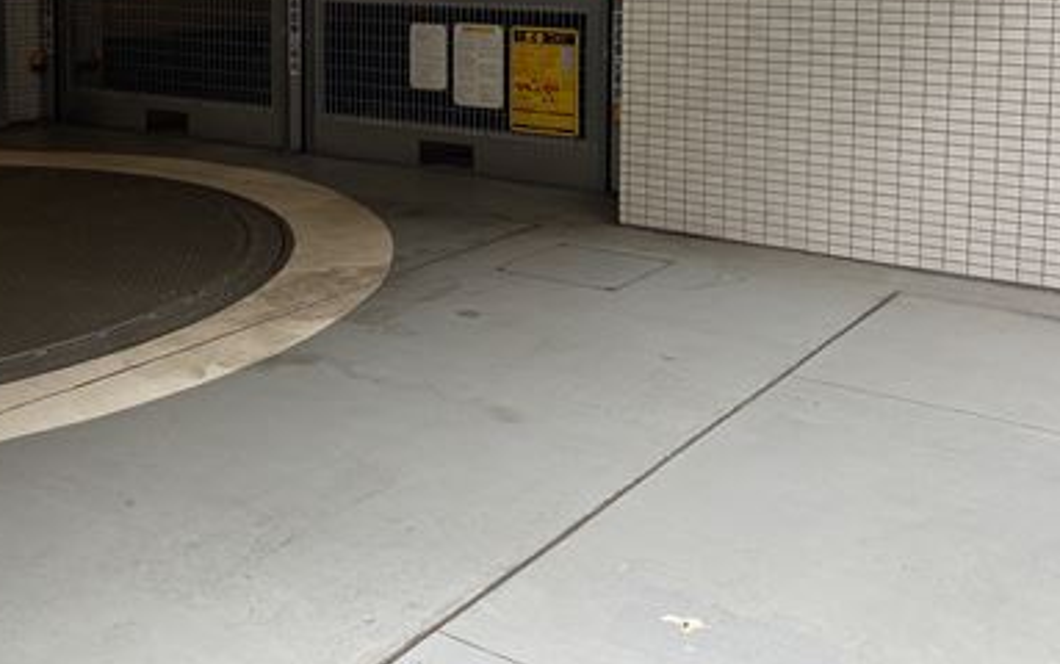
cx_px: 490
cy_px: 47
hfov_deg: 43.4
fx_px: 1330
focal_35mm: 46
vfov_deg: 26.9
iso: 64
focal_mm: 4.25
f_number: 1.8
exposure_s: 1/121
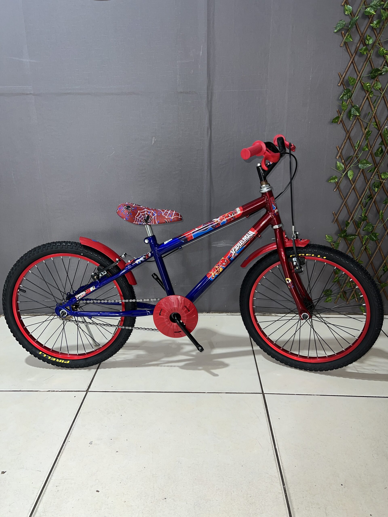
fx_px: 389
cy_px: 258
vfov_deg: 67.3
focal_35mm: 26
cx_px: 194
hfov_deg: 53.1
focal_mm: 5.7
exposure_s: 1/27
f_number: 1.5
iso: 32
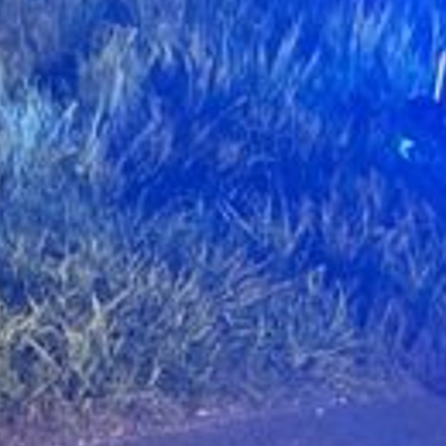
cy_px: -41
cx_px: -484
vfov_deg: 13.9
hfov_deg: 12.3
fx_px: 1793
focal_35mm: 123
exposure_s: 1/50
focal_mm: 5.7
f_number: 1.5
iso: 500
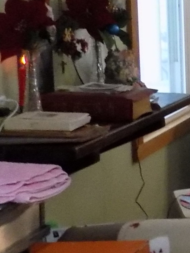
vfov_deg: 17.0
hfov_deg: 9.8
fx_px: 841
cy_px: 55
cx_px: 570
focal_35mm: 115
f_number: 3.1
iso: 400
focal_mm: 4
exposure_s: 1/25
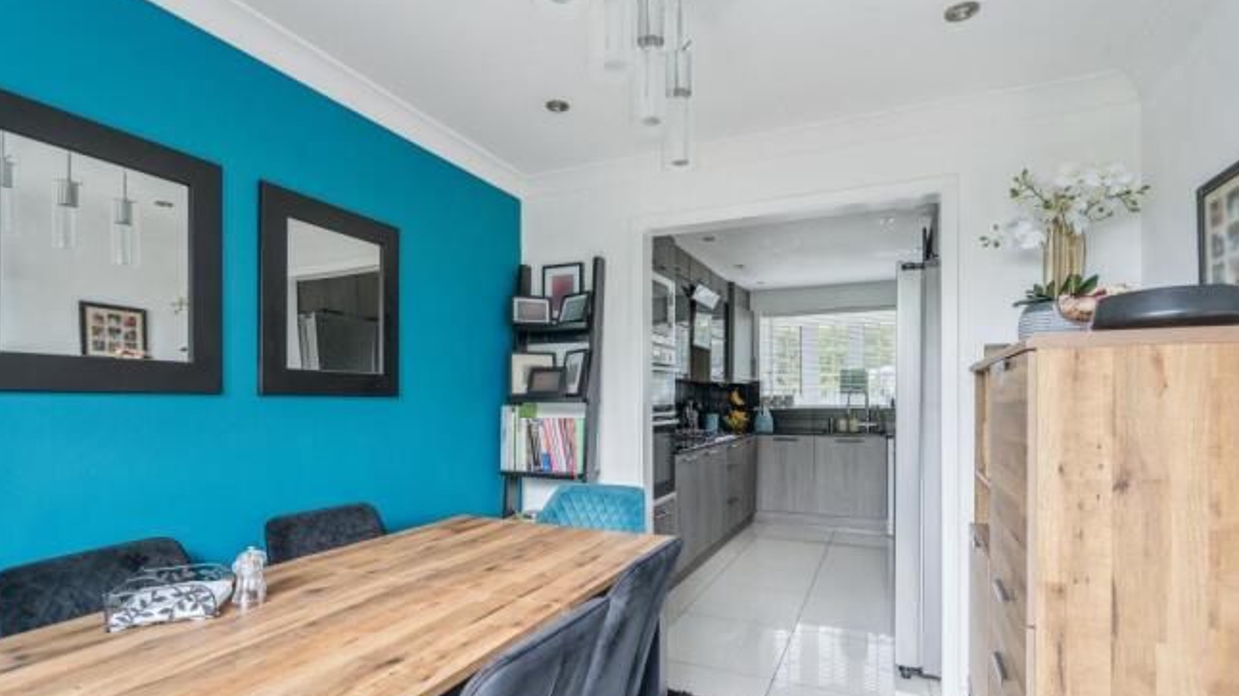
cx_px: 619
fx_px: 558
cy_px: 407
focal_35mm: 17
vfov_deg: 63.5
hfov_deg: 95.9
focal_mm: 16
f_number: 5.6
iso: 640
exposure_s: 1/40
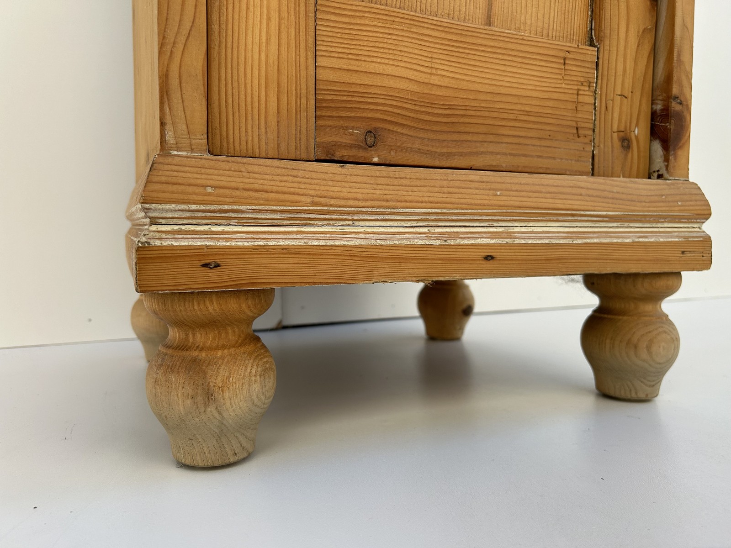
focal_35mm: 26
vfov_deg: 53.1
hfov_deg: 67.3
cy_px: 274
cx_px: 366
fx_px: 549
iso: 50
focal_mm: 5.7
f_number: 1.5
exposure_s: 1/1621
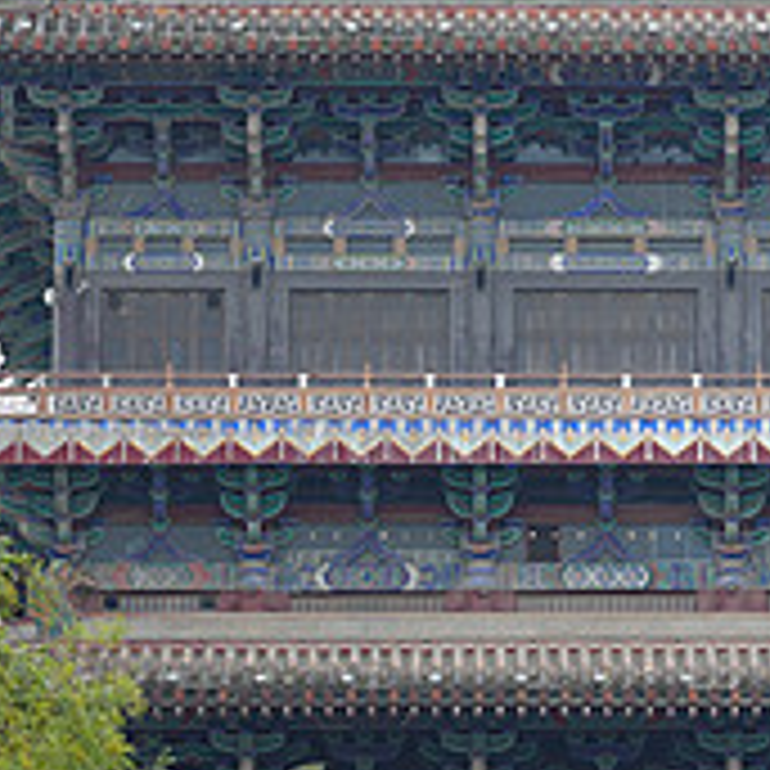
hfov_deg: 5.2
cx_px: 797
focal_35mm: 333
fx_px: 8380
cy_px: 241
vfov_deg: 5.3
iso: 50
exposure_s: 1/500
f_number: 1.7
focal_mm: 56
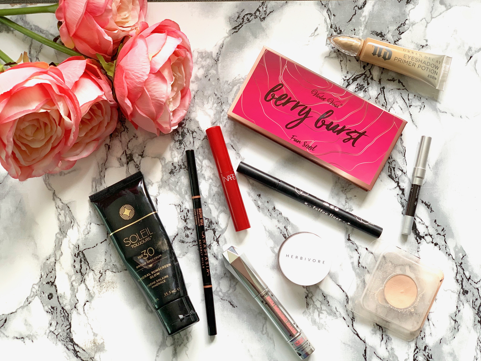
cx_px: 240
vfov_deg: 28.0
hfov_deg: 36.8
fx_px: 723
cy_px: 180
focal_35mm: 52
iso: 64
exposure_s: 1/122
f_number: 2.4
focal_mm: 6
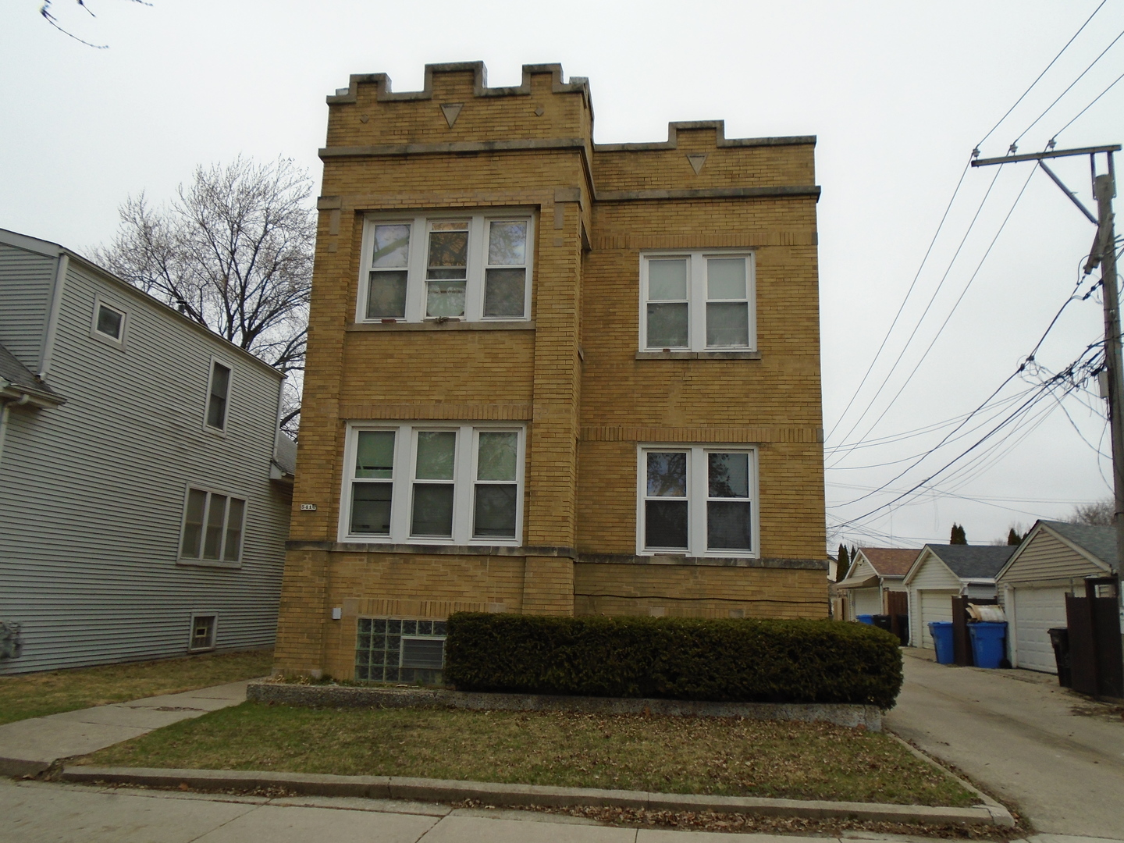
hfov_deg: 67.3
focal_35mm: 26
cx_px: 562
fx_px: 844
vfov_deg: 53.1
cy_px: 422
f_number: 3.2
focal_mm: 4.6
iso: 100
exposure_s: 1/500
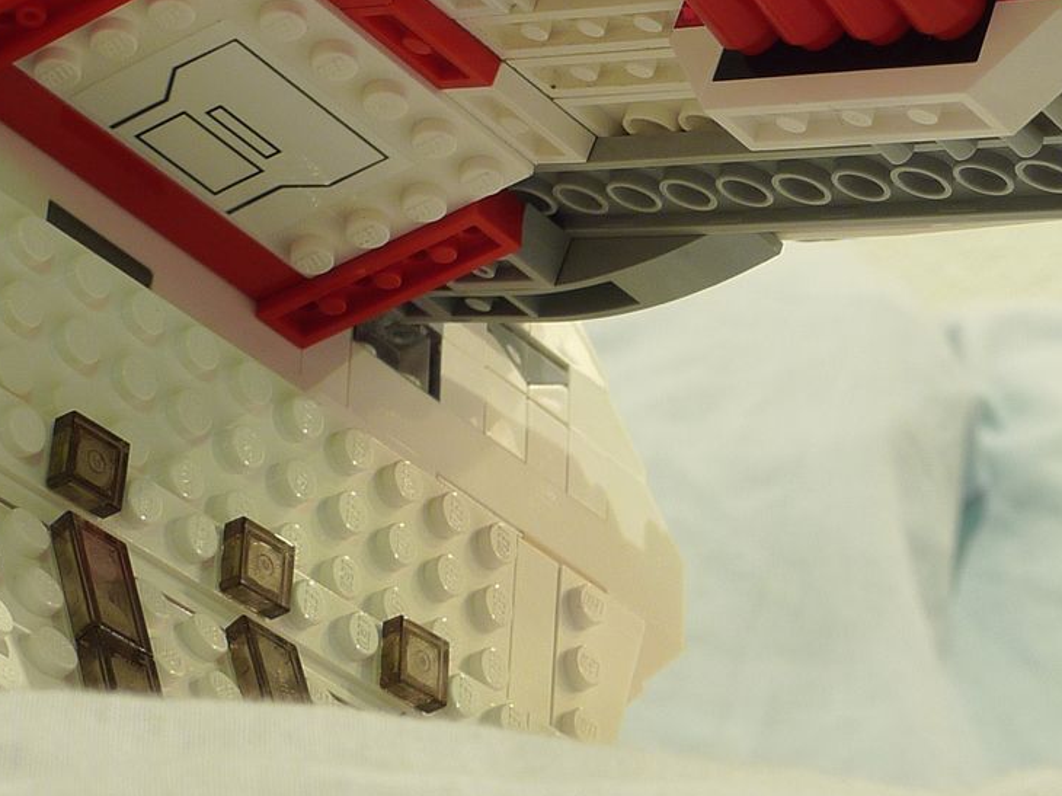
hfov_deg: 15.1
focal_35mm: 130
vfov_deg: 11.4
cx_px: 842
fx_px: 3987
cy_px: 143
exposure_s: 2.5
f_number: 4.5
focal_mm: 11.1
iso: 80
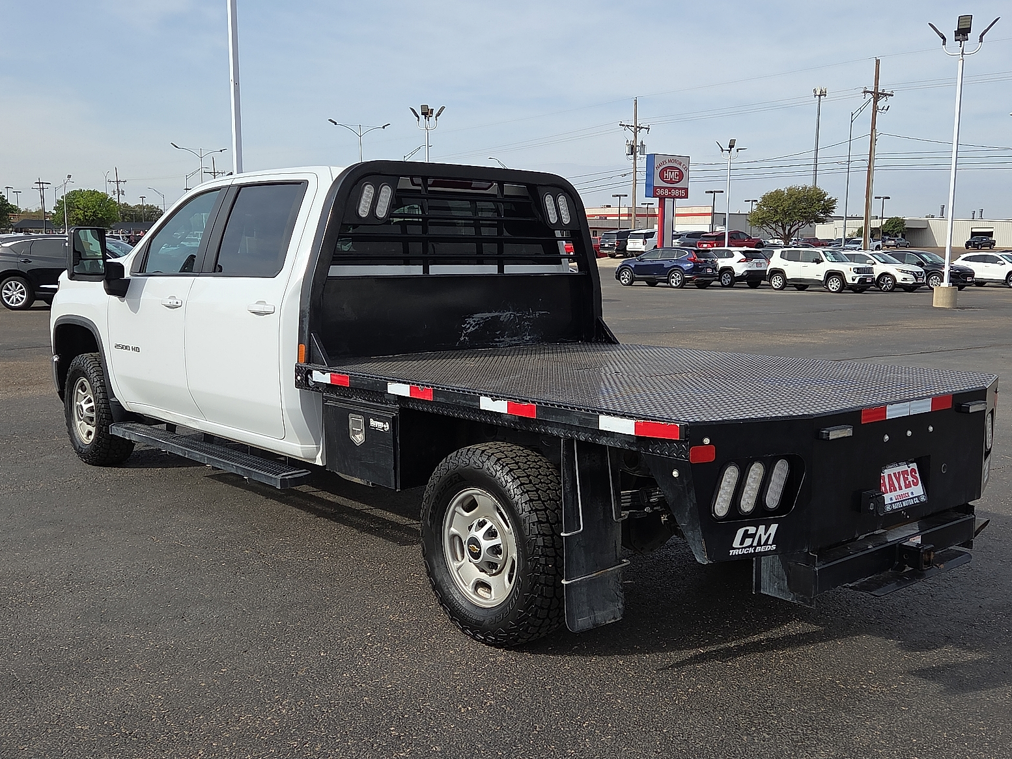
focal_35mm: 35
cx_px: 520
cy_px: 372
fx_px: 1023
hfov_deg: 52.6
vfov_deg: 40.7
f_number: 1.8
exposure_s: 1/5000
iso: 77
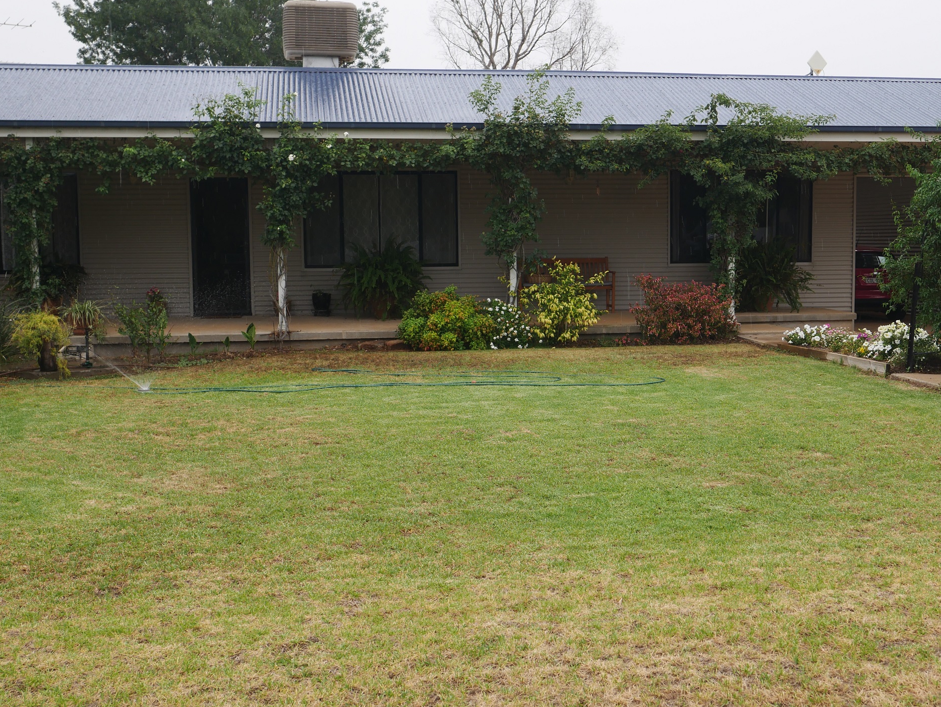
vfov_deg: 29.7
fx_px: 1333
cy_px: 362
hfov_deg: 38.8
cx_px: 555
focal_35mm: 49
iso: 200
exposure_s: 1/200
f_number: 6.3
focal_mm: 20
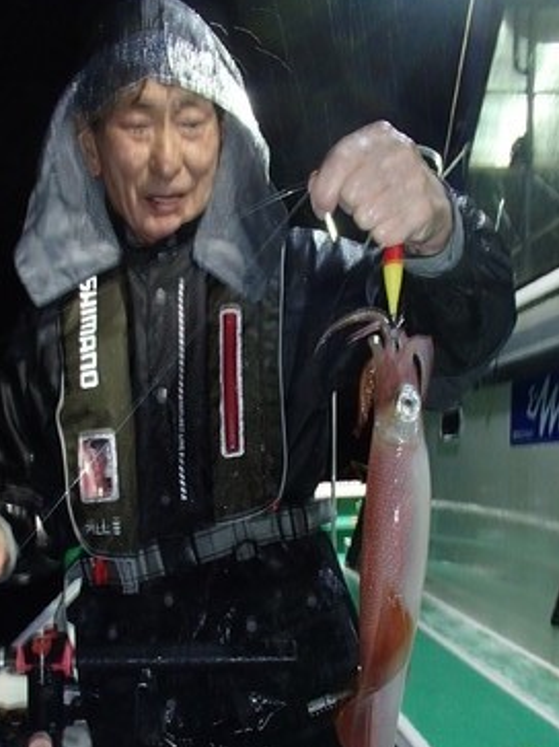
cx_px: 255
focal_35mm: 37
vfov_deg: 49.7
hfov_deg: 38.6
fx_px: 797
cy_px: 465
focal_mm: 5
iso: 400
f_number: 3.9
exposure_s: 1/30
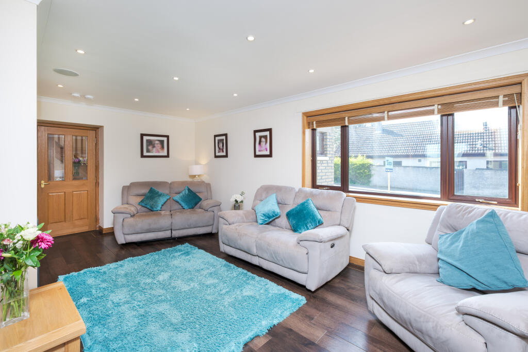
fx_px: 220
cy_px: 176
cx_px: 264
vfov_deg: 77.3
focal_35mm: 15
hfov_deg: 100.4
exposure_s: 1/50
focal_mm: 10
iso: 400
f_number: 6.4
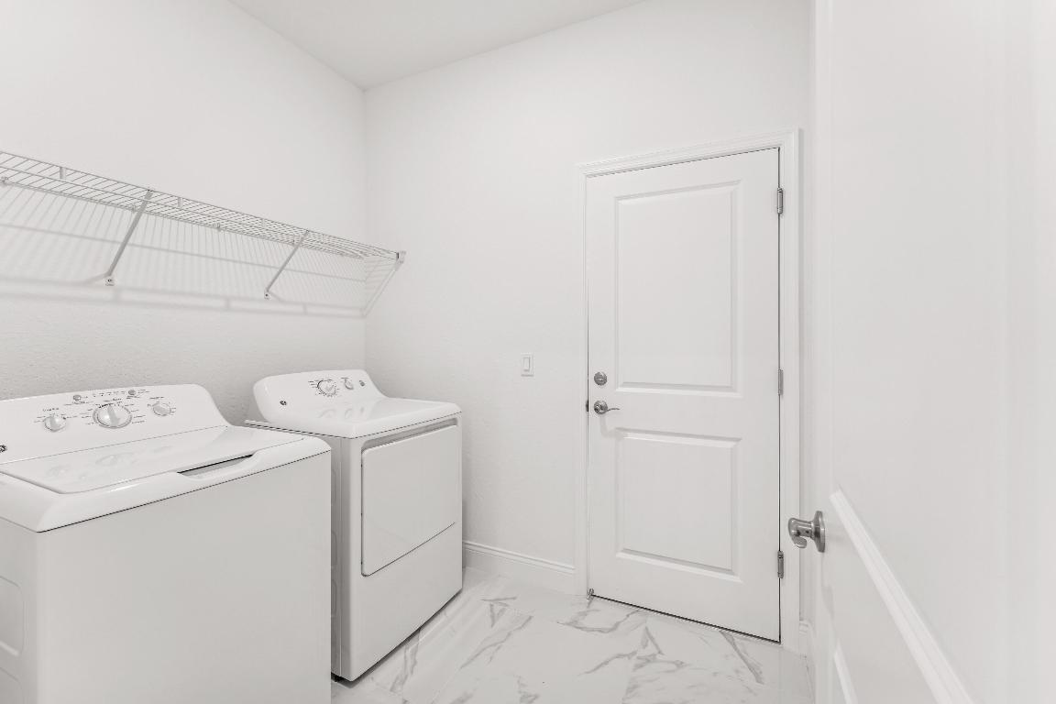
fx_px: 411
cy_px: 352
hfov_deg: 104.3
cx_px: 528
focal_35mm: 14
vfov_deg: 81.2
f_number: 8
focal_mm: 14
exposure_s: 1/3.33
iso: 200
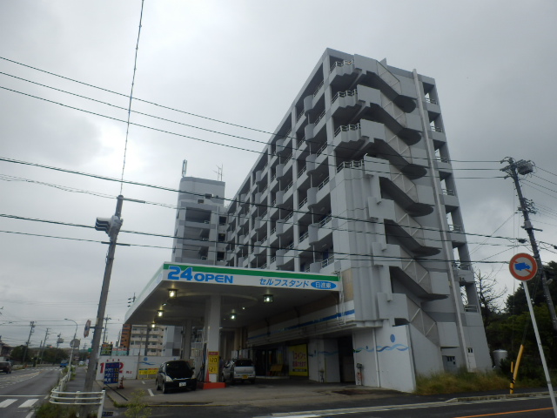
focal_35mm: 24
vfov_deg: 56.8
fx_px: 386
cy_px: 209
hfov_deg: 71.6
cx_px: 278
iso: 80
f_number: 7.9
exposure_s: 1/125
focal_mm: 4.2
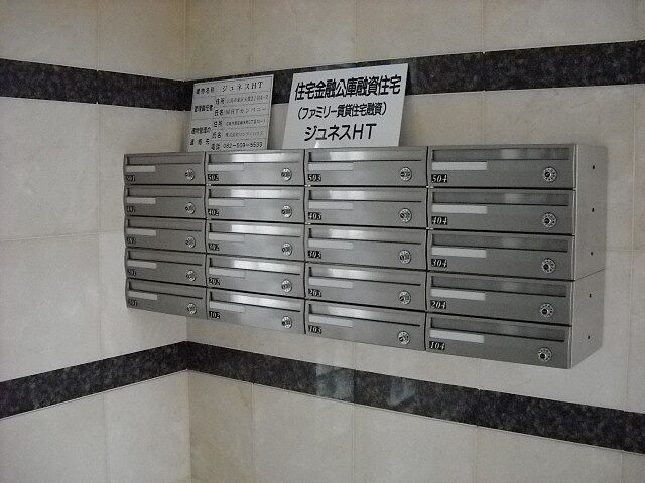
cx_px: 322
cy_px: 242
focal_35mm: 41
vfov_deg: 35.1
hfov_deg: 45.8
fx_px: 764
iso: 800
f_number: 3.1
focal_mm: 6.72
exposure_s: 1/154
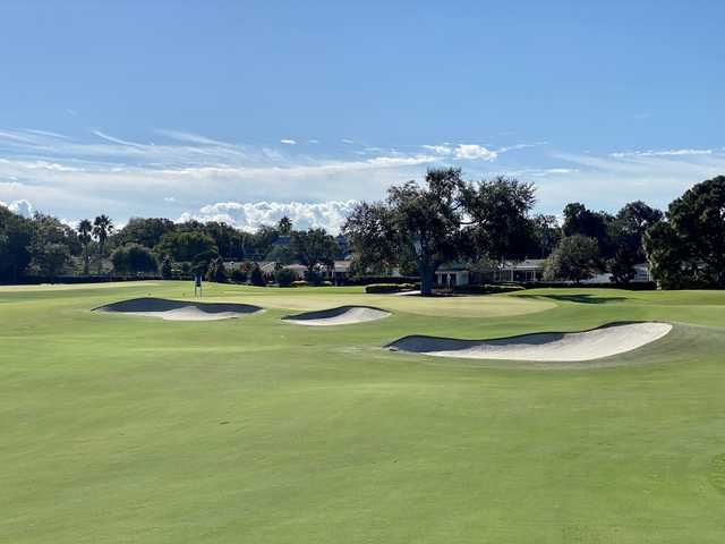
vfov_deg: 28.0
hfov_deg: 36.8
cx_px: 362
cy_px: 272
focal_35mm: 52
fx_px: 1089
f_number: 2
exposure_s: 1/4348
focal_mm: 6
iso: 25
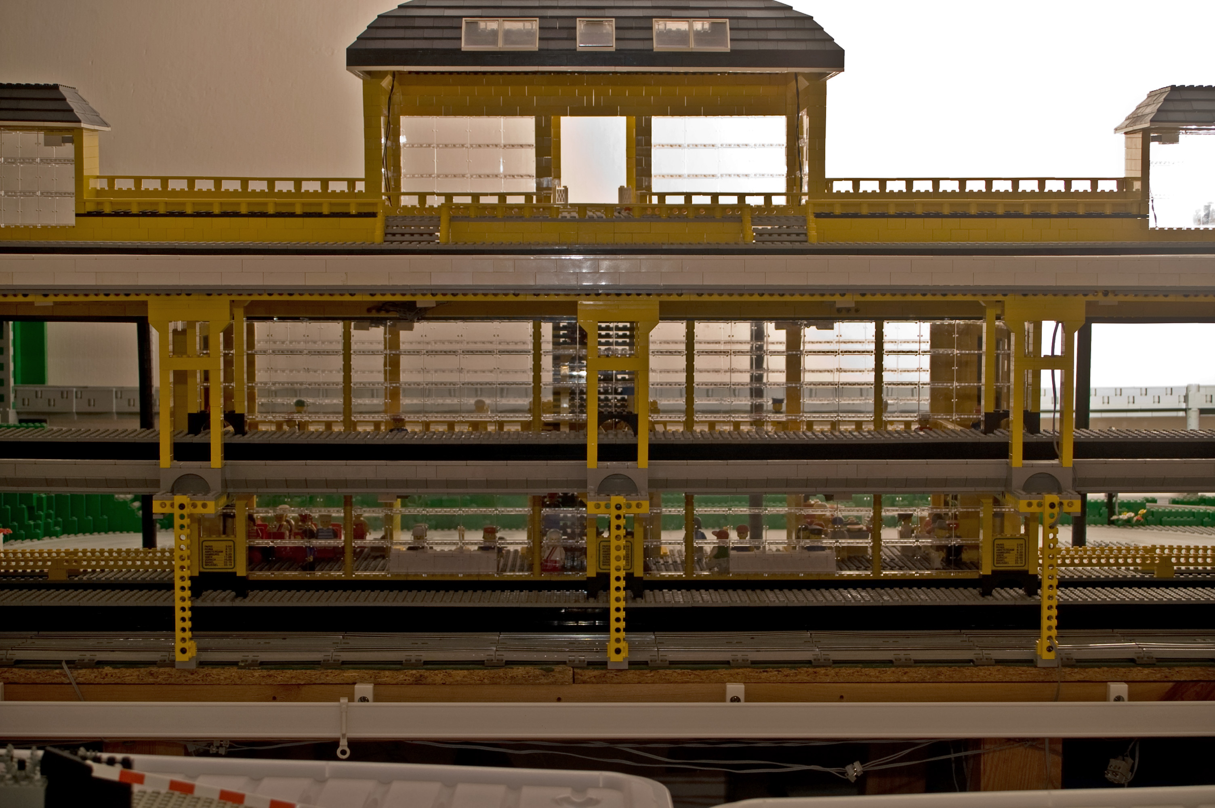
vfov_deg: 20.1
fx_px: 2276
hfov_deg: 29.9
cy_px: 404
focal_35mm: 68
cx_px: 608
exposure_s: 1/60
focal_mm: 45
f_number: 8
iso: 200
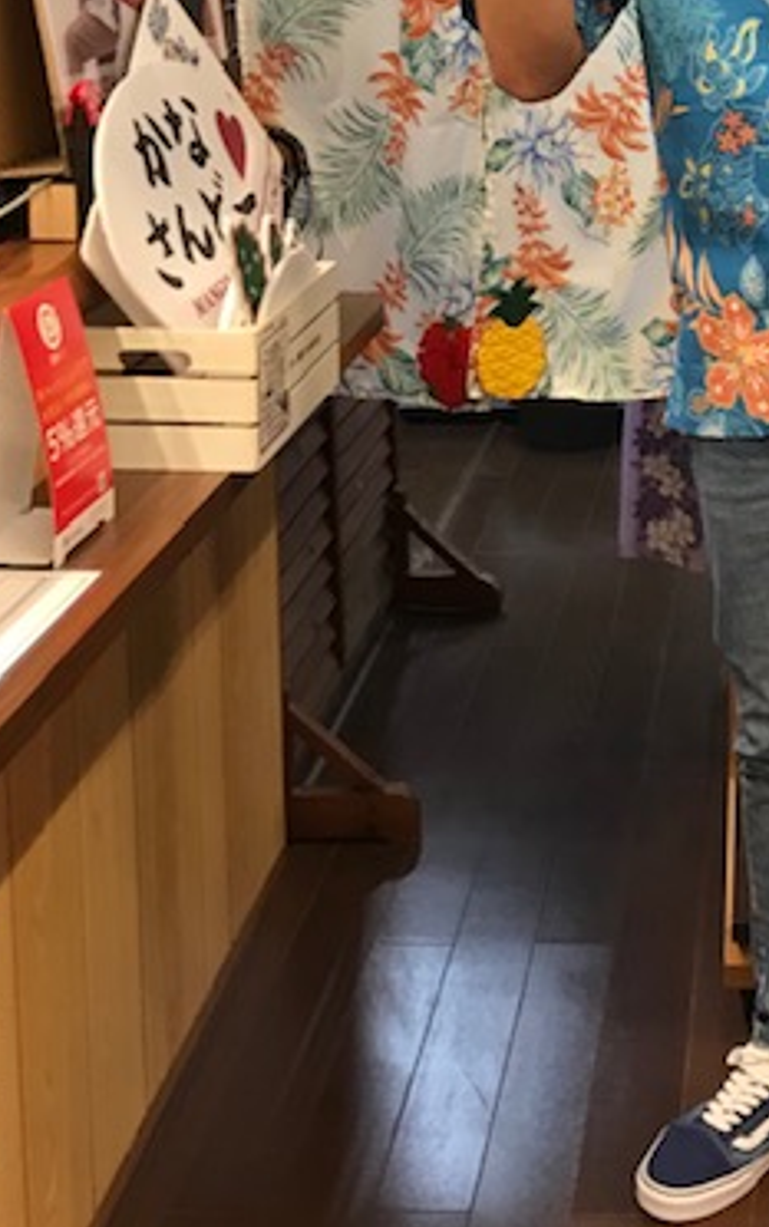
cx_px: 746
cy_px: 224
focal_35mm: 51
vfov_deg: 37.9
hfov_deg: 24.4
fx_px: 1708
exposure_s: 1/17
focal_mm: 3.99
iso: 40
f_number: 1.8
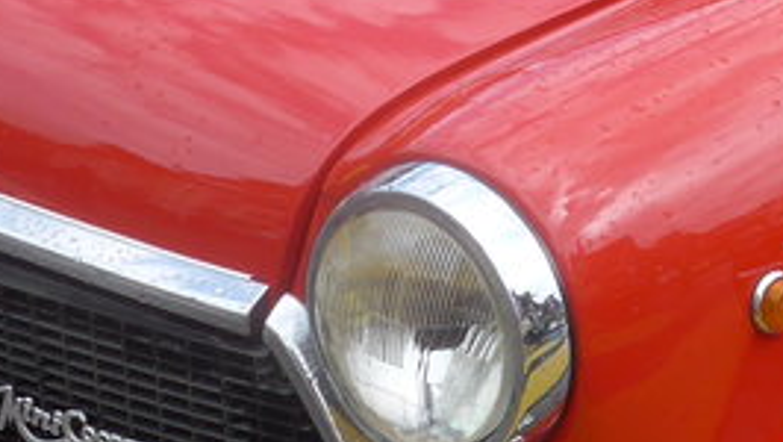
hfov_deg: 12.8
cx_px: 662
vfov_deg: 7.2
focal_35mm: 167
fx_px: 3469
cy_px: -38
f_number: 2.8
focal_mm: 7
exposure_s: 1/640
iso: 80
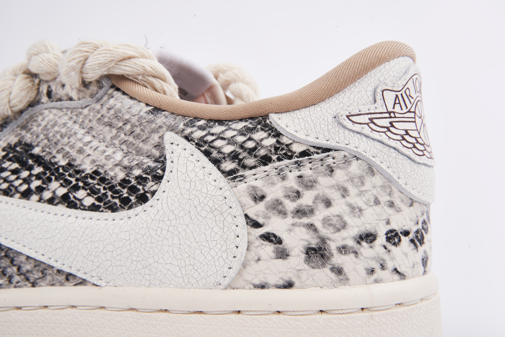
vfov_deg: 28.1
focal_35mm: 48
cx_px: 252
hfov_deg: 41.1
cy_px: 168
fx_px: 673
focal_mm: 48
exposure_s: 1/25
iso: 160
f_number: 22
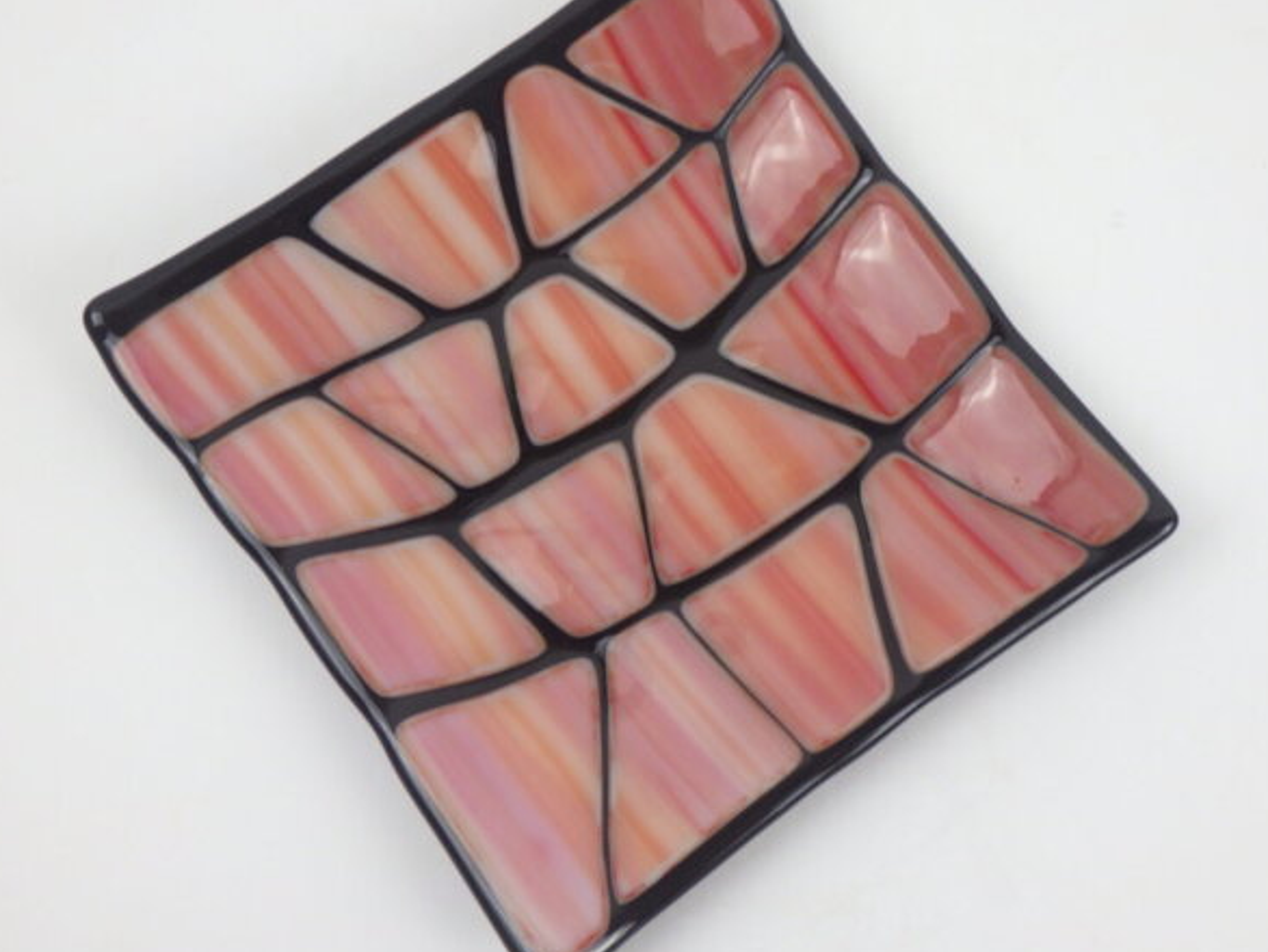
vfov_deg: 26.6
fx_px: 2016
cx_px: 677
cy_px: 446
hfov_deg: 34.9
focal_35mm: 55
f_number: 4.2
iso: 125
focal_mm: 7.5
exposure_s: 1/30
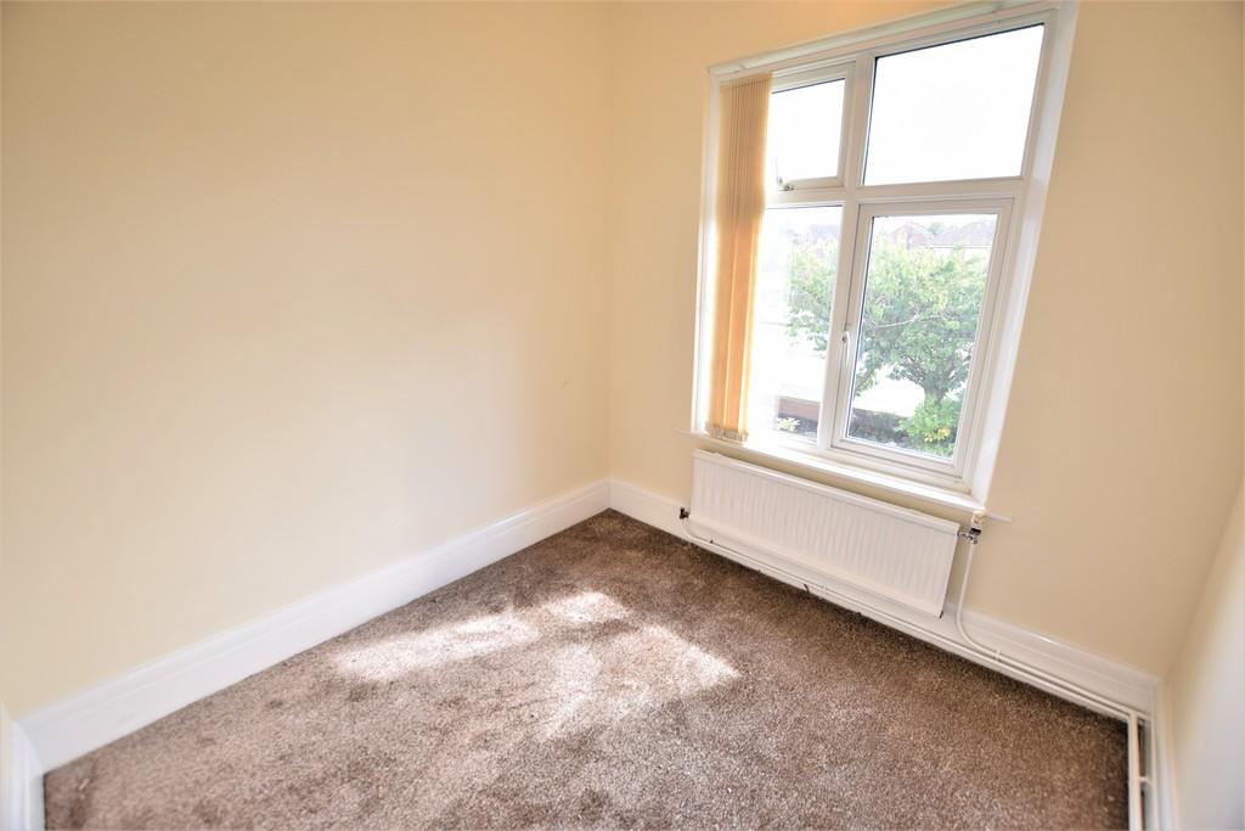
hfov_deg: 100.4
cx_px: 622
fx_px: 519
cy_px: 416
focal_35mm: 15
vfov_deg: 77.3
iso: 100
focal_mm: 10
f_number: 4
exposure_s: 1/40
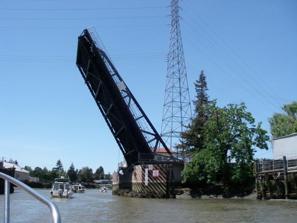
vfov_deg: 37.7
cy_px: 112
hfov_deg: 49.0
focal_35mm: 38
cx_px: 148
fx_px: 326
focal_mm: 6.3
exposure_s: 1/200
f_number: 6.6
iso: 64
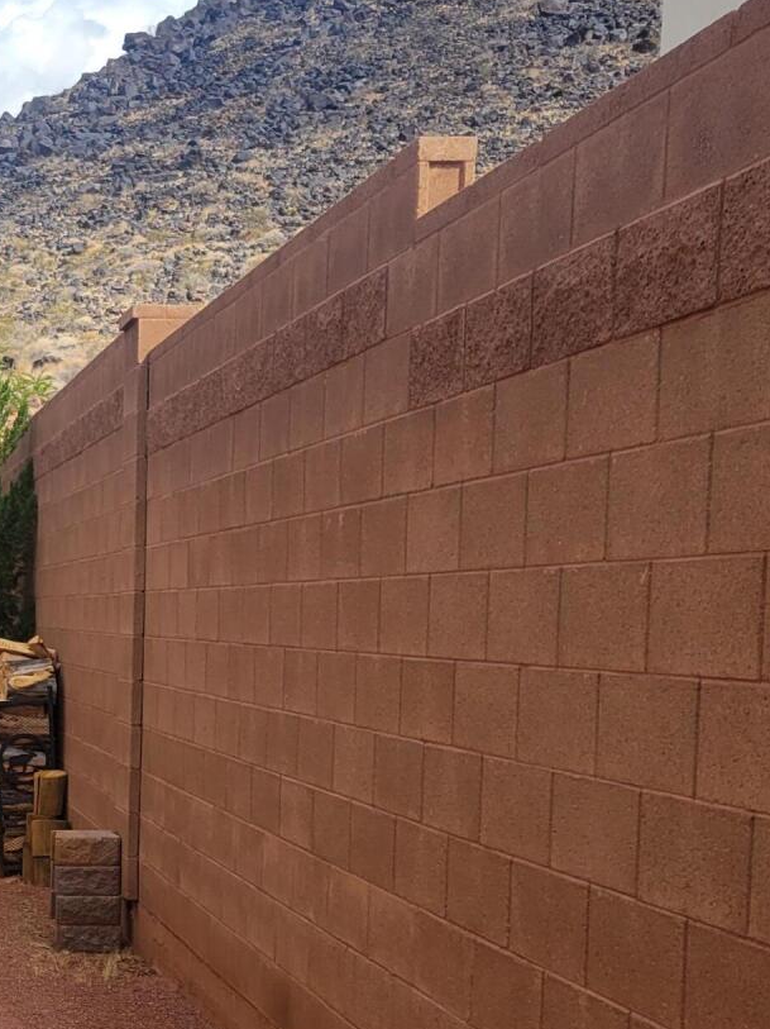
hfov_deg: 21.7
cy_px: 785
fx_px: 1900
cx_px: -81
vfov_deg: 29.7
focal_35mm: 64
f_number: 1.8
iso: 40
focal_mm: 5.4
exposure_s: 1/1509
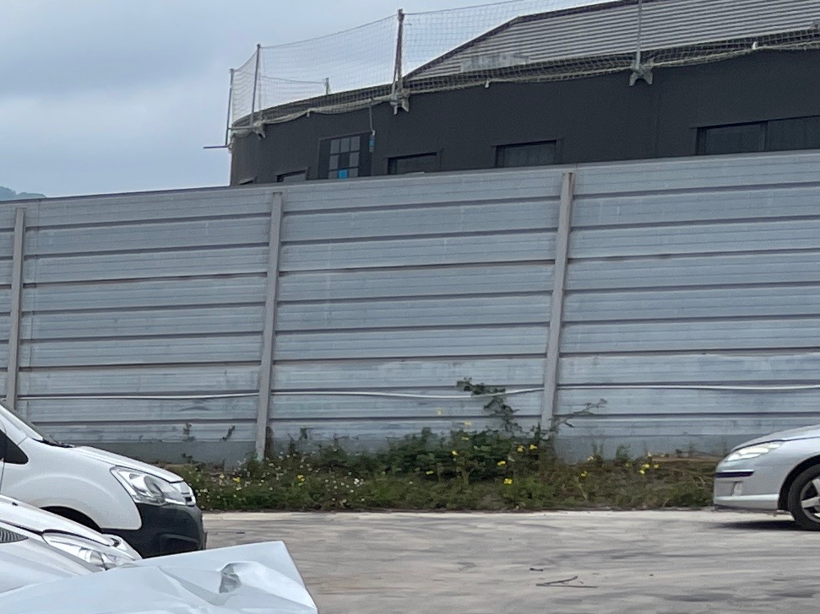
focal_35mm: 108
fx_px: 2558
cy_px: 978
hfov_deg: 15.3
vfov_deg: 12.8
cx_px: -732
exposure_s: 1/2681
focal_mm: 4.2
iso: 32
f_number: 1.6
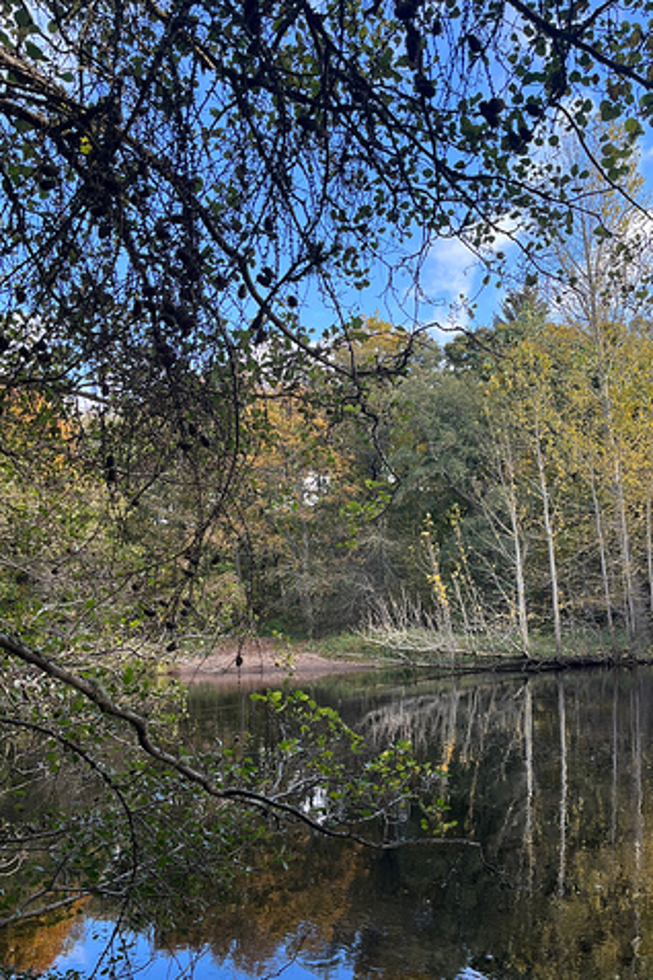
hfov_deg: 38.8
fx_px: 925
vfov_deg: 55.6
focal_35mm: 34
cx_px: 370
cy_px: 553
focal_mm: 5.1
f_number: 1.6
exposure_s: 1/432
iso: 50
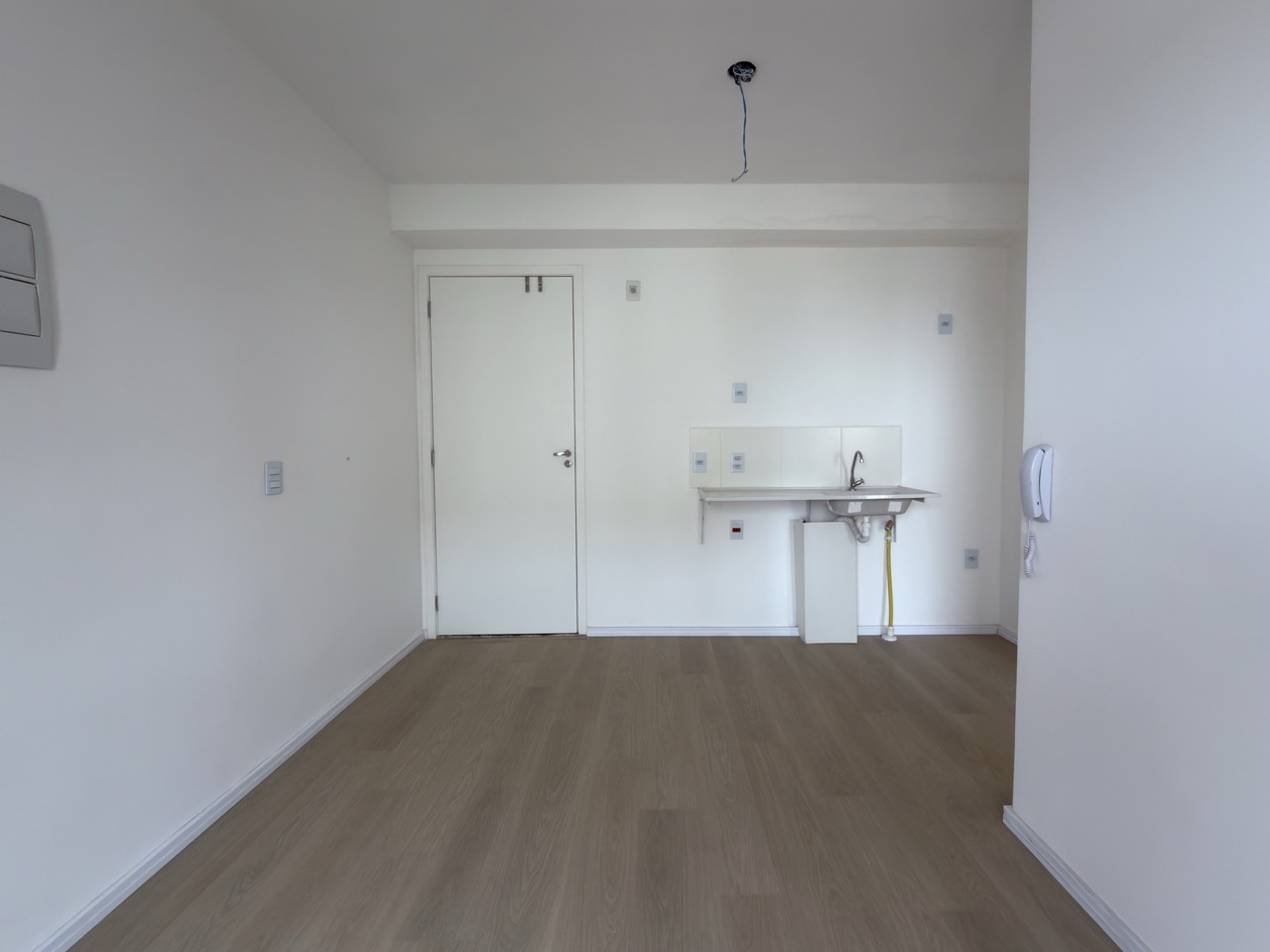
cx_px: 635
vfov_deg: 85.7
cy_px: 476
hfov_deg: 102.1
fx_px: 514
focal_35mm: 14
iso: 50
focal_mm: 2.22
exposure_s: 1/115
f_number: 2.2
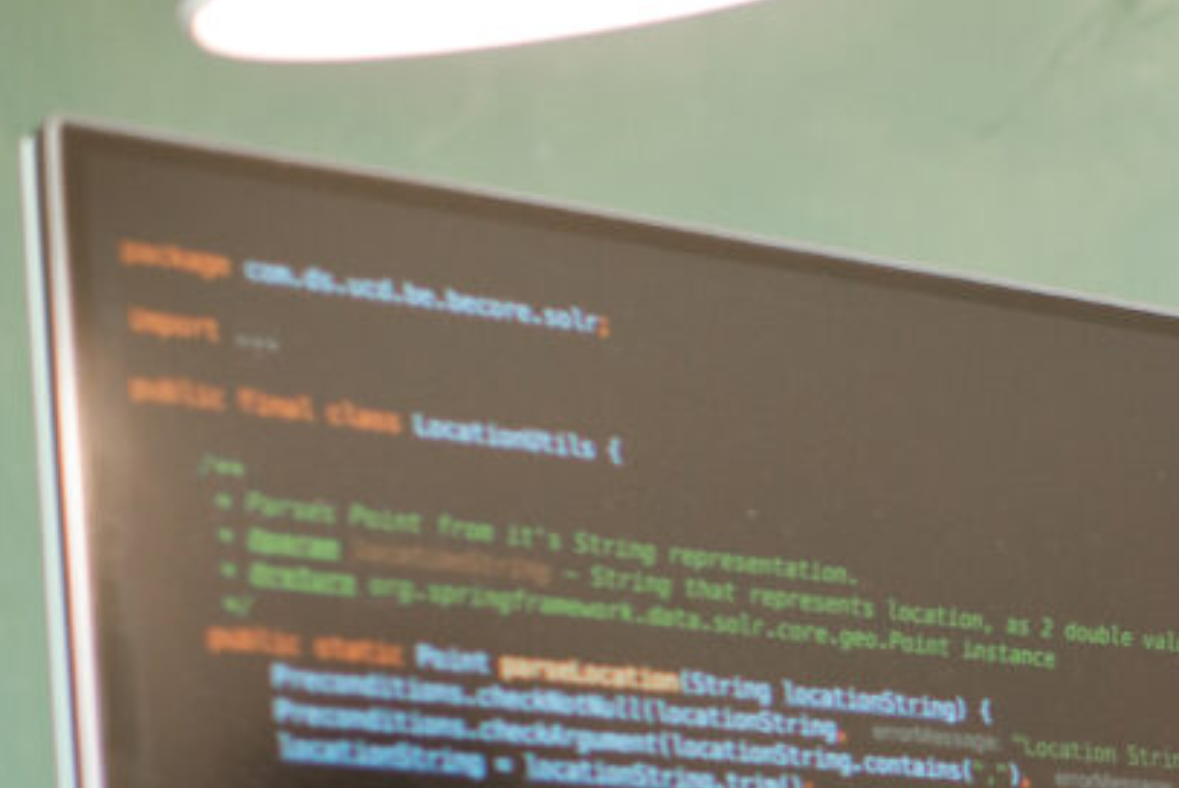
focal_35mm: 139
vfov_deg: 9.6
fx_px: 4555
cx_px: 1753
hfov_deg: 13.9
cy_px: 1124
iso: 400
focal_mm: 35
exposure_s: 1/160
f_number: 2.2
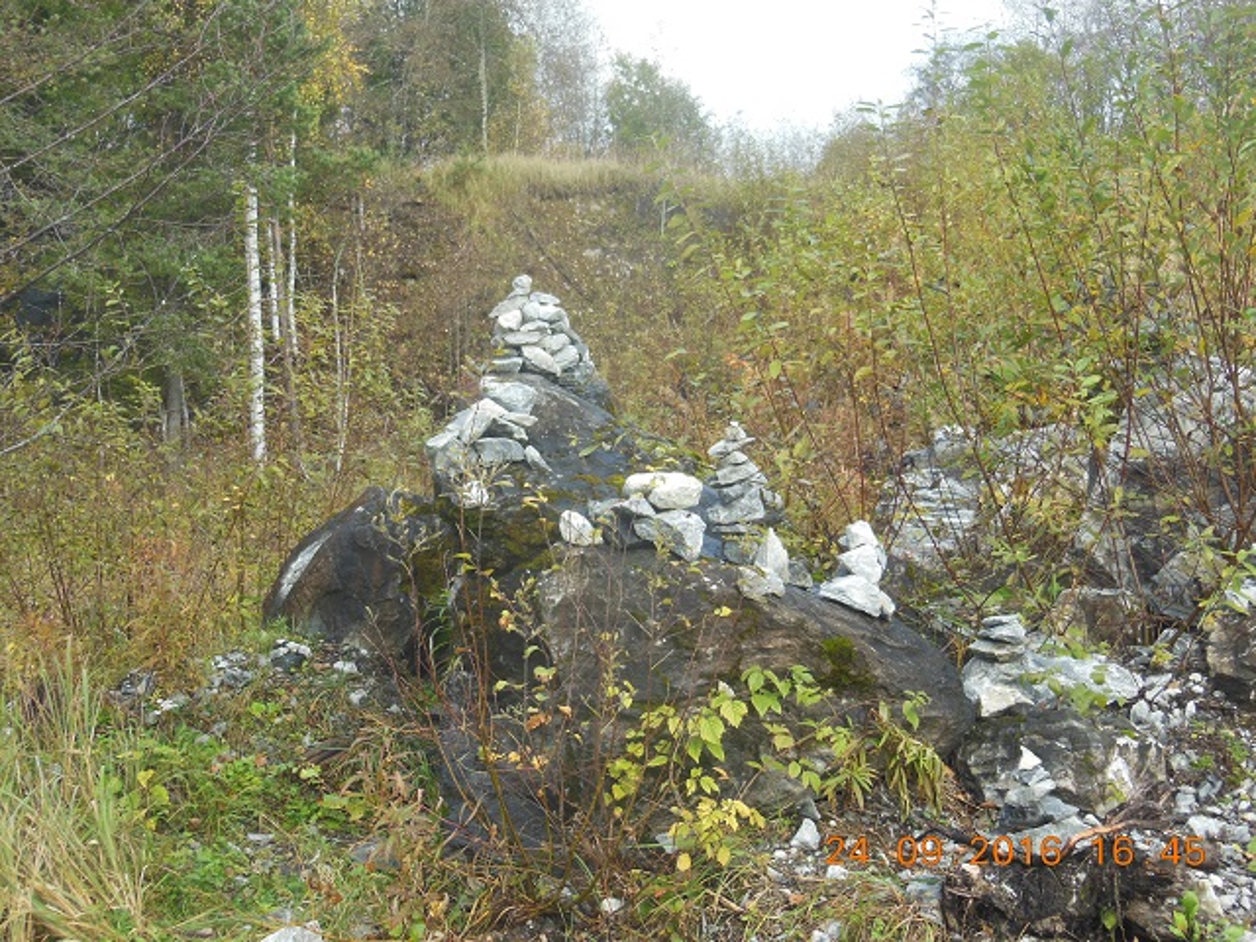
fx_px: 1887
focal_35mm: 52
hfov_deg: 36.8
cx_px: 628
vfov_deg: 28.0
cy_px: 471
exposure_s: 1/100
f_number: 4.7
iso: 125
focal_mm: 9.3
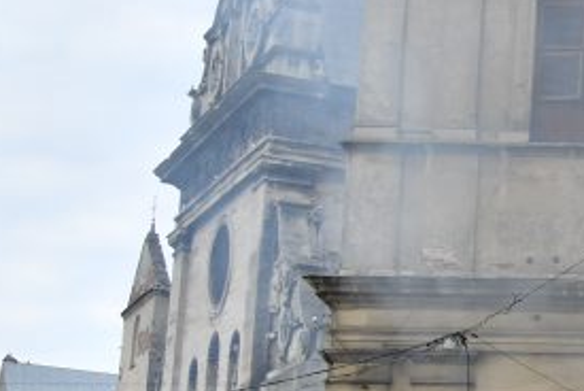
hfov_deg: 14.1
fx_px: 2127
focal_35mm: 131
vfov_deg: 10.5
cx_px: 1013
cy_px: 293
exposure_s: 1/200
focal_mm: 24
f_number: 4.5
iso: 100
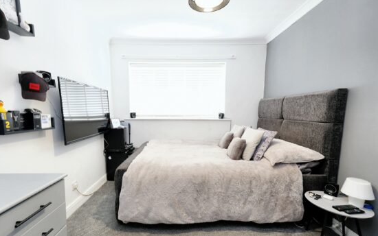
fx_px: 165
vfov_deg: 71.1
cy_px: 130
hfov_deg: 97.7
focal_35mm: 16
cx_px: 181
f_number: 4
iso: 800
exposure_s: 1/9
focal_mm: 10
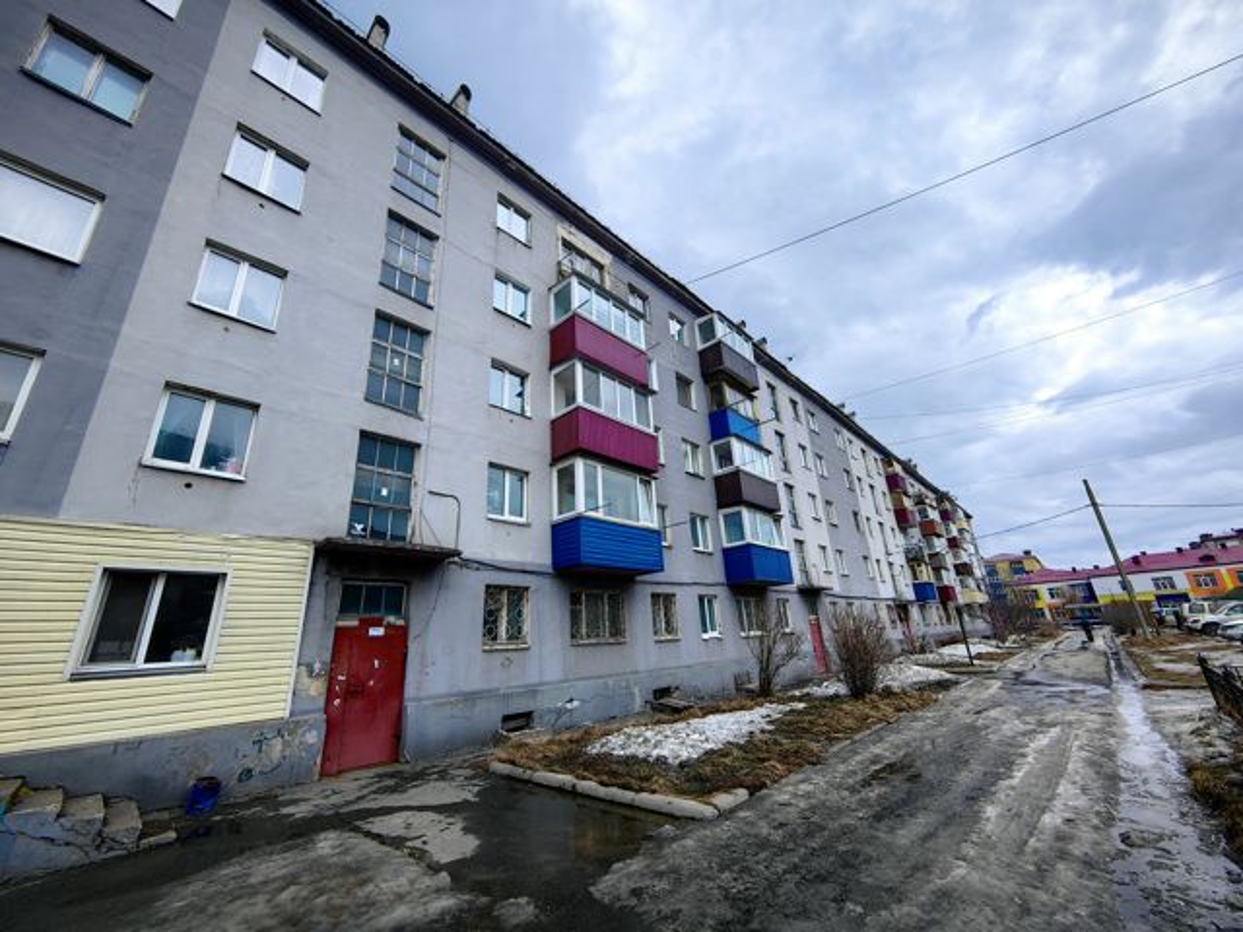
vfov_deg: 89.9
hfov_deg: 106.2
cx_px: 622
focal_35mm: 13
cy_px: 466
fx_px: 467
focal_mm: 1.95
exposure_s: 1/393
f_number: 2.2
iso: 50
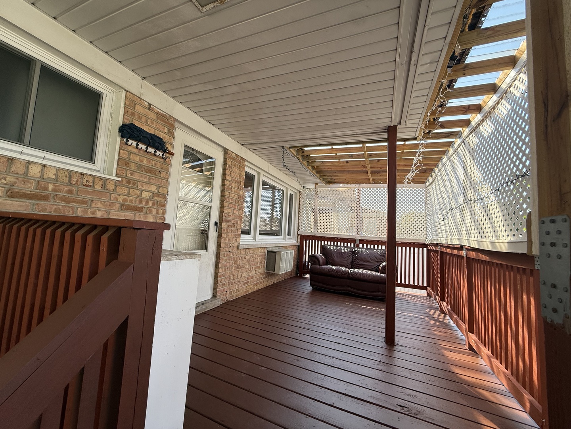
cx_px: 286
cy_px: 214
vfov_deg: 85.7
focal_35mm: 14
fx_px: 231
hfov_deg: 102.1
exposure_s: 1/433
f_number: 2.2
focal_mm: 2.22
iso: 64
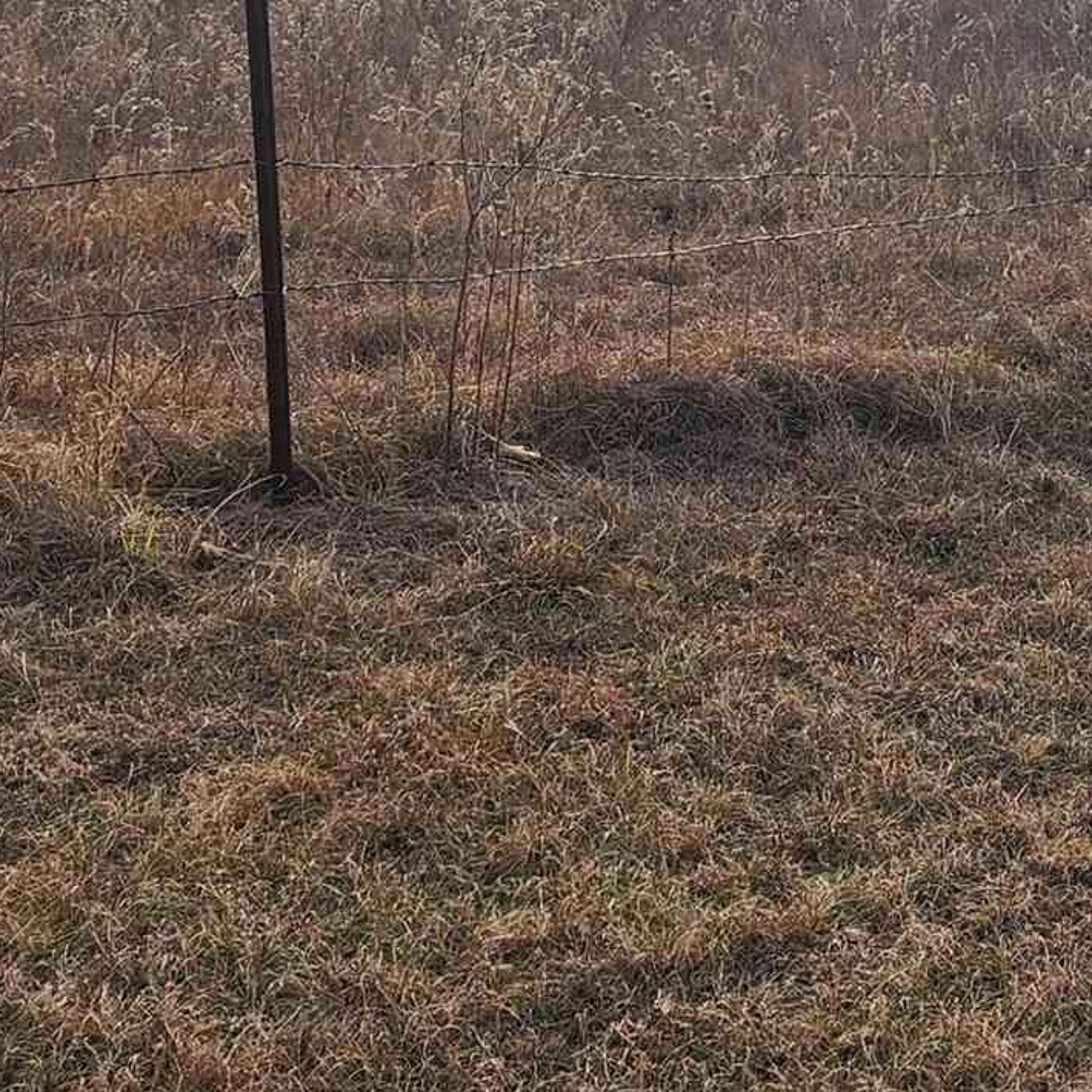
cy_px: -62
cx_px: 1420
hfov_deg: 18.4
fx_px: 3141
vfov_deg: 19.0
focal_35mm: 88
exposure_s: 1/994
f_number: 1.8
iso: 20
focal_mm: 5.4
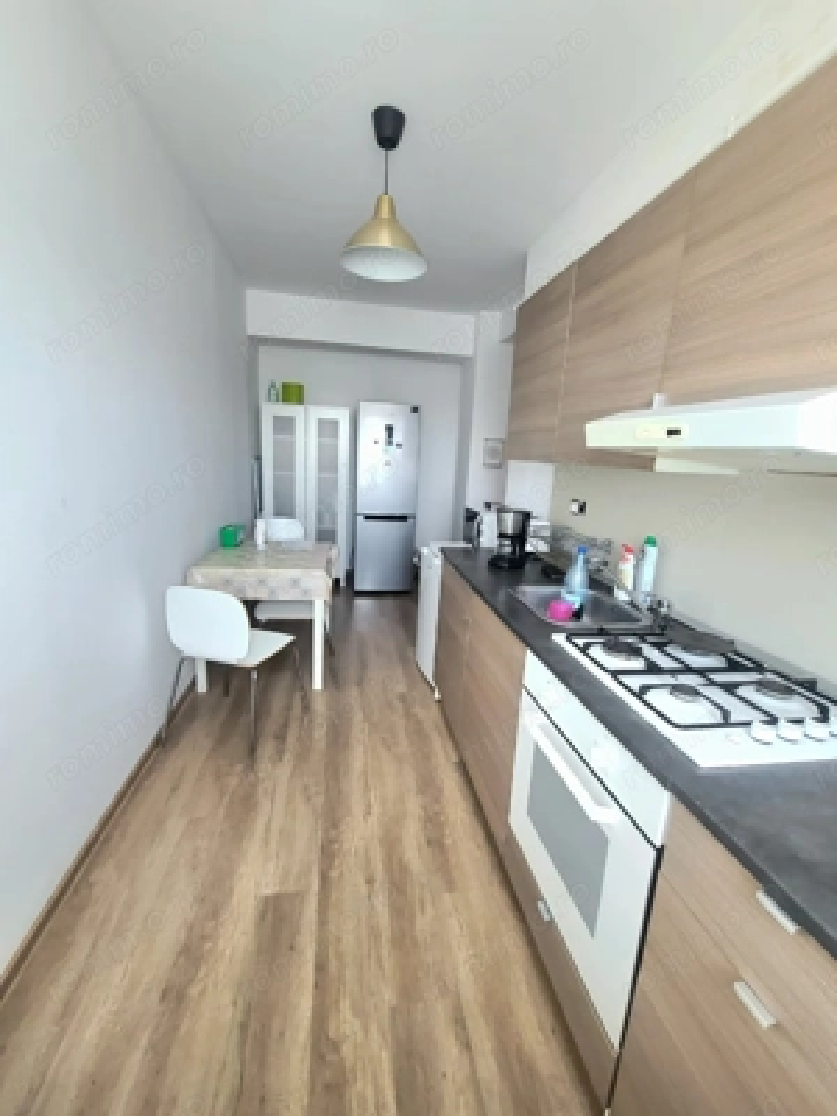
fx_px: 419
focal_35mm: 13
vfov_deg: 106.2
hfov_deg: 89.9
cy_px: 558
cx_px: 418
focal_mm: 2.2
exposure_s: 1/30
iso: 400
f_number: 2.2
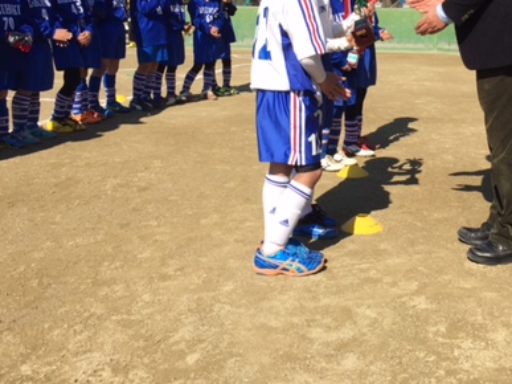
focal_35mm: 48
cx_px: 410
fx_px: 710
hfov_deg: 38.2
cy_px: 69
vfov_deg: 29.5
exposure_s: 1/1799
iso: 32
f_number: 2.2
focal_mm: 4.15
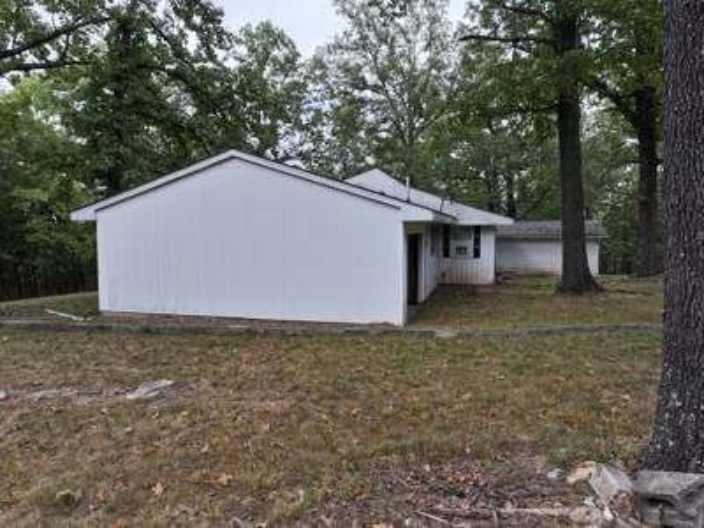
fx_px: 488
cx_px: 352
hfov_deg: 71.6
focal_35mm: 24
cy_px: 264
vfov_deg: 56.8
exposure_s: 1/50
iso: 100
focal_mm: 12.29
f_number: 2.8
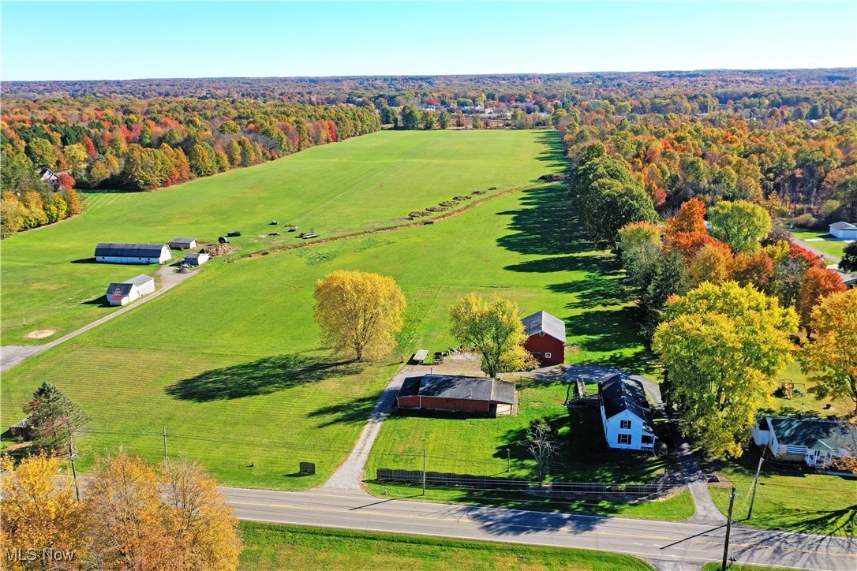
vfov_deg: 46.4
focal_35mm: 28
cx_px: 428
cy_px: 286
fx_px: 667
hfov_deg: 65.5
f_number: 5.6
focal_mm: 10.26
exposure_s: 1/320
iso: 100
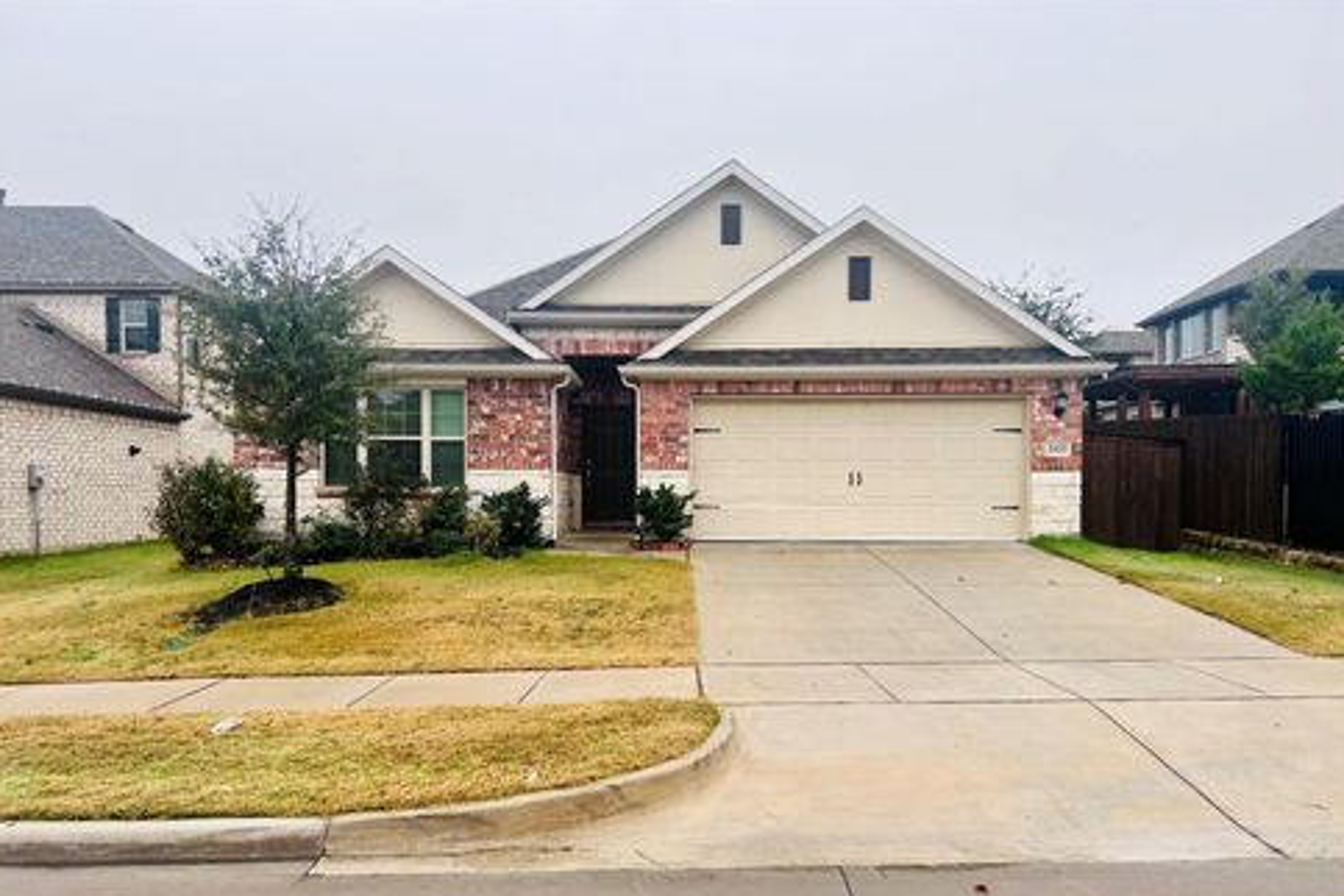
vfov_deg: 46.3
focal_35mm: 28
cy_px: 513
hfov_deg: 65.5
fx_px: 1045
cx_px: 671
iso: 50
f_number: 1.5
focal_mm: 5.7
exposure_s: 1/341
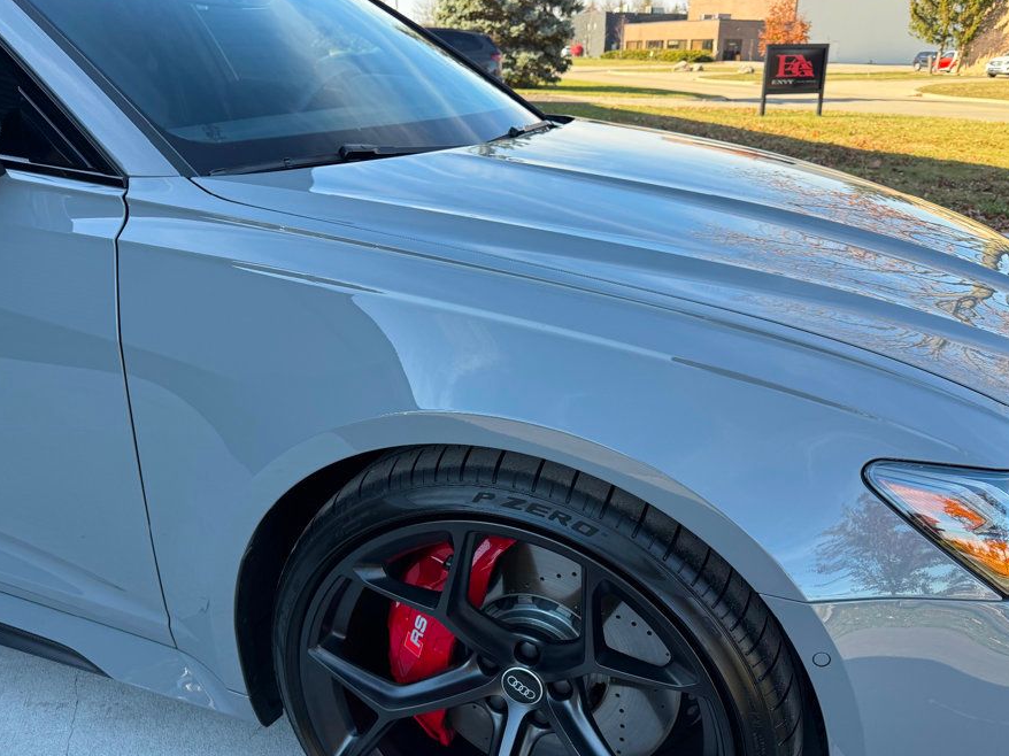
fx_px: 816
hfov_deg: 63.4
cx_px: 527
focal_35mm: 28
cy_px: 425
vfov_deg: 49.6
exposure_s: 1/788
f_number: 1.78
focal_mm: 6.76
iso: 100
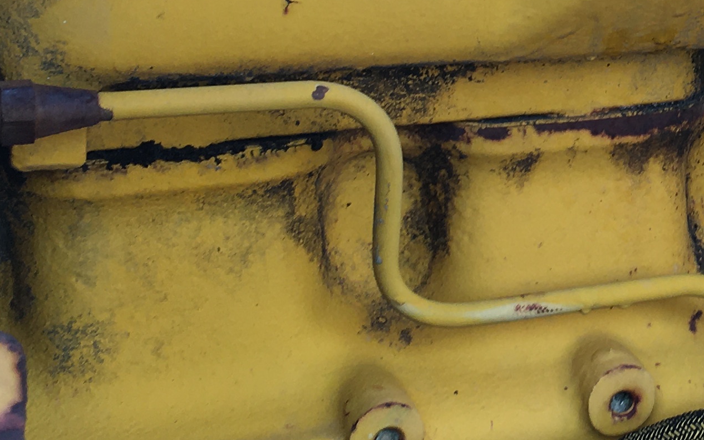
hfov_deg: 20.1
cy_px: -21
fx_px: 1880
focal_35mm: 98
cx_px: 809
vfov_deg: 13.1
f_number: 2.2
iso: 25
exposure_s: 1/121
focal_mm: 4.15
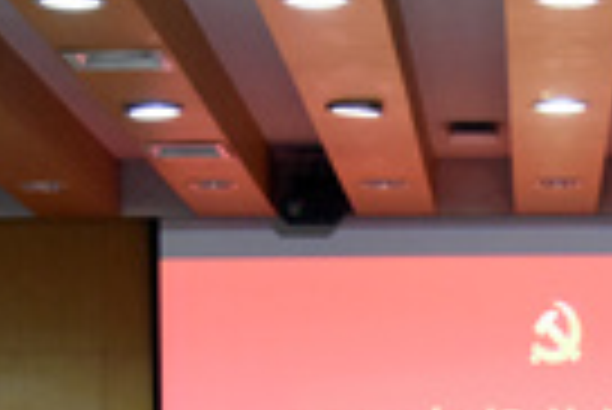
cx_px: 688
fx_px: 2369
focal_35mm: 139
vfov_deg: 9.7
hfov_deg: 14.4
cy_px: 482
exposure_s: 1/60
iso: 1600
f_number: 3.8
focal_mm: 21
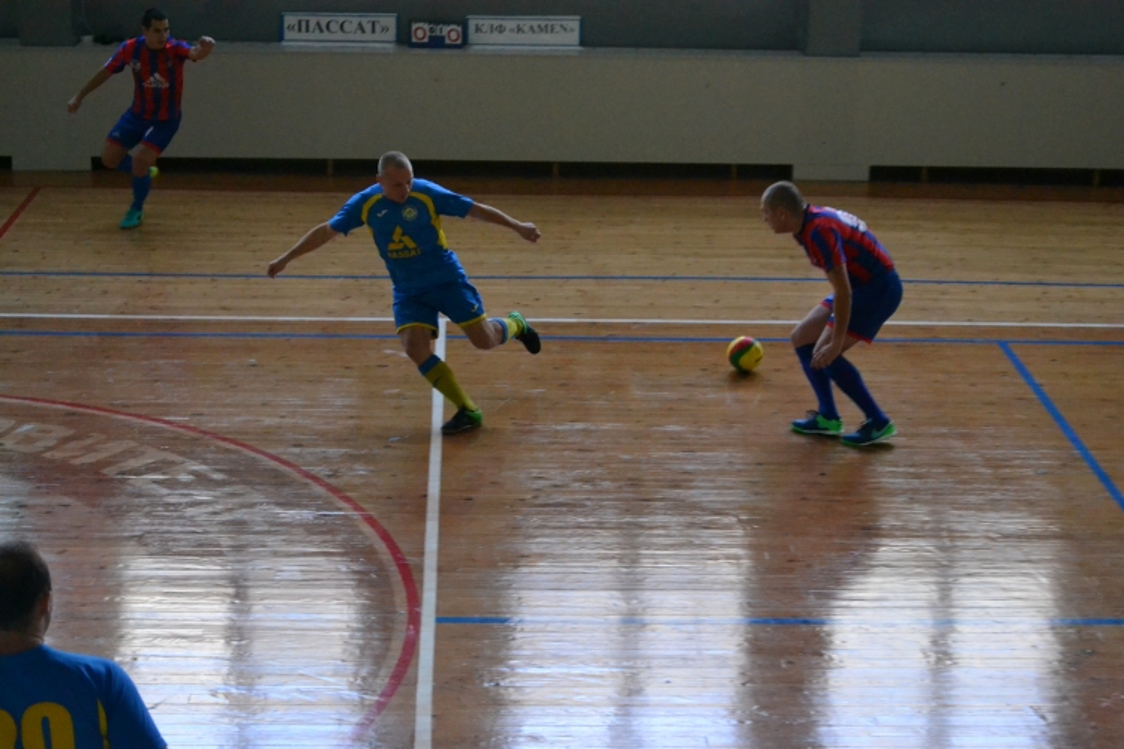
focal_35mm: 60
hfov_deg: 33.4
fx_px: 1873
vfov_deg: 22.6
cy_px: 374
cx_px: 562
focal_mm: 40
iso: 3200
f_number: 5.3
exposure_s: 1/200
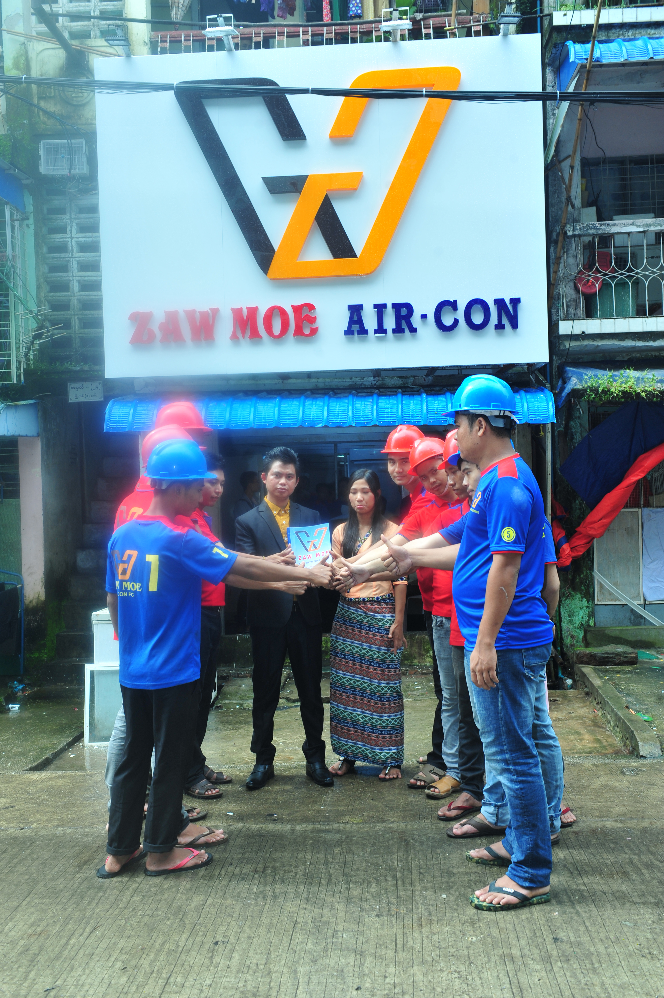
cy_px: 499
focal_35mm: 34
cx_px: 332
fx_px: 942
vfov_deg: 55.8
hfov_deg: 38.8
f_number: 6.3
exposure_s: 1/100
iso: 320
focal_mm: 34
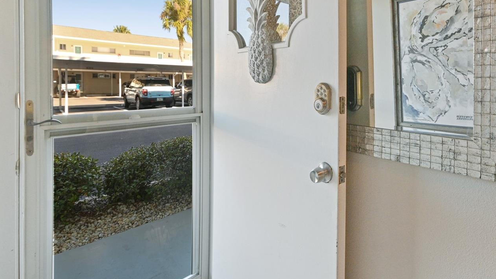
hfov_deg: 86.1
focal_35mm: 20
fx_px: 263
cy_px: 87
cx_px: 283
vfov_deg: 54.4
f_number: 9
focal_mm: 10
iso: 1000
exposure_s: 1/320
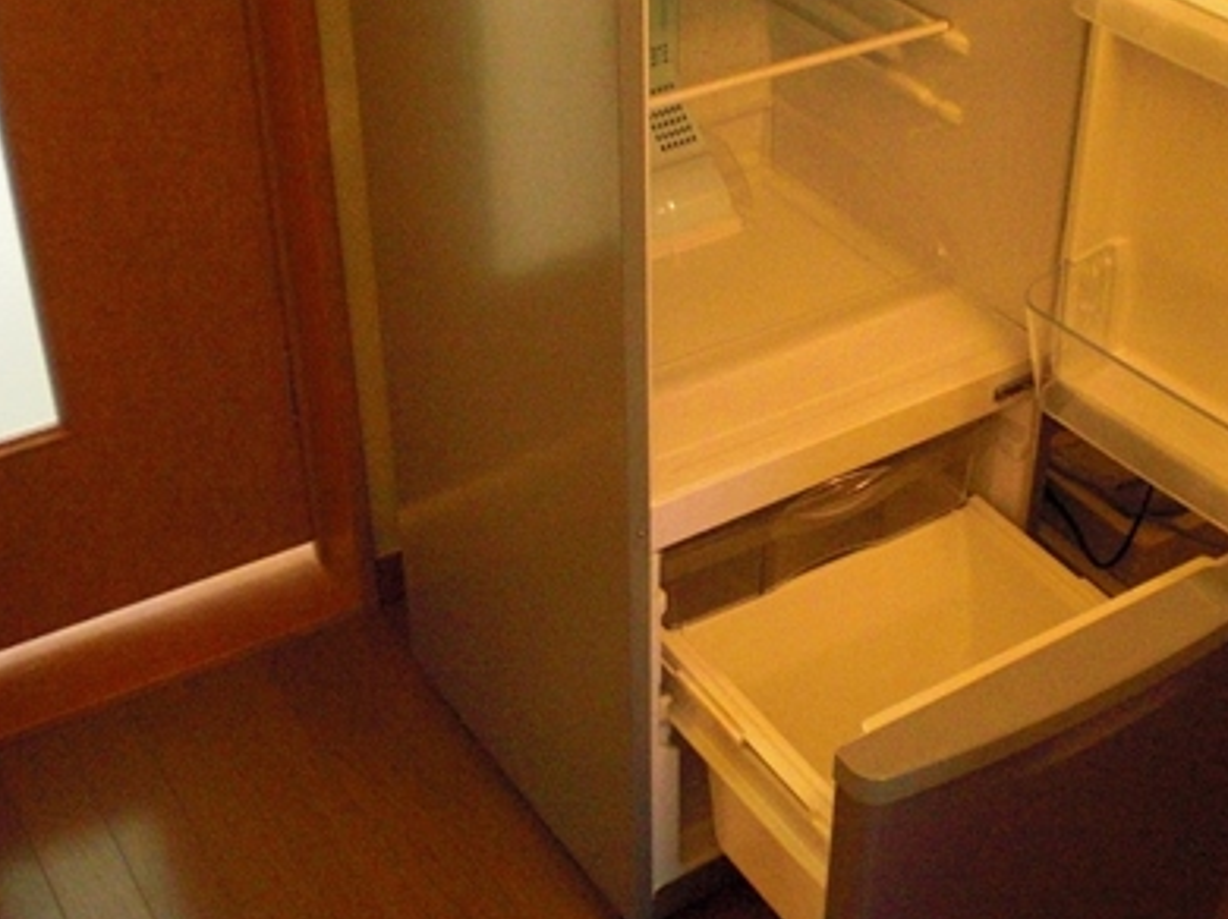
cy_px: 334
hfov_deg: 36.5
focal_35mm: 52
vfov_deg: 27.9
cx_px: 814
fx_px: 1844
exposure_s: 1/80
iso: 800
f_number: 3.1
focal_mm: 6.3
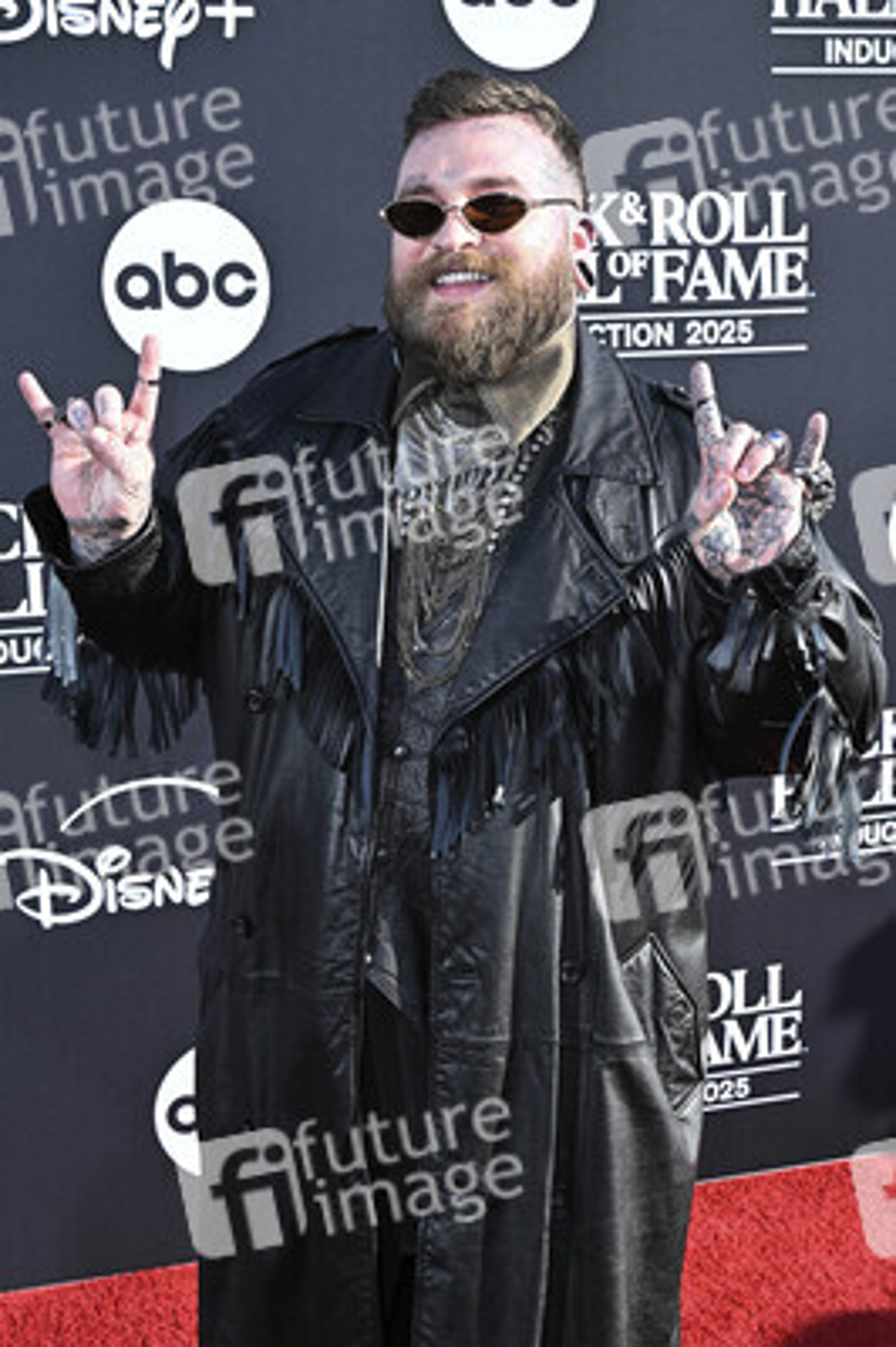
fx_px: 1720
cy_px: 674
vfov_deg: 42.8
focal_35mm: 46
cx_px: 448
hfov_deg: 29.2
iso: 250
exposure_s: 1/320
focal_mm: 46
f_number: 8
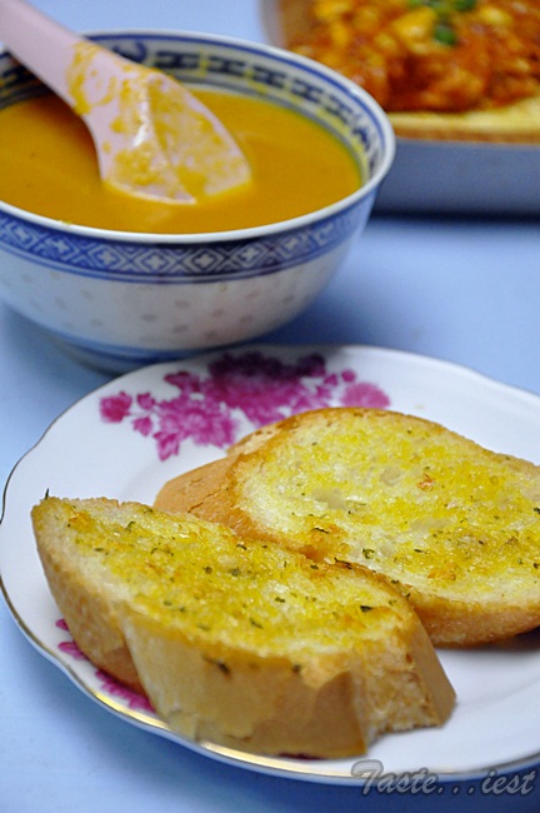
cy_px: 406
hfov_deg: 13.0
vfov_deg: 19.5
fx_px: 2367
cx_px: 270
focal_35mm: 105
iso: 2500
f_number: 5.3
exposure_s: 1/60
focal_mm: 70
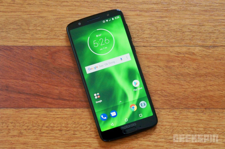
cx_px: 112
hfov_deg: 24.6
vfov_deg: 16.5
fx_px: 515
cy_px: 74
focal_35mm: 82
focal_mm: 55
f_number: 5.6
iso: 1600
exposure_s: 1/30
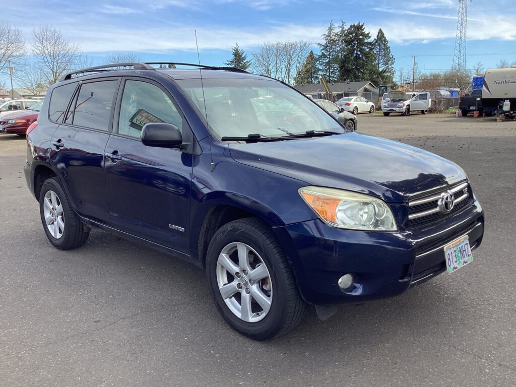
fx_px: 462
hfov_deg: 58.4
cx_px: 258
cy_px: 194
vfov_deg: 45.4
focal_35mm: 31
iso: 25
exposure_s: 1/438
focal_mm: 3.3
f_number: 2.4
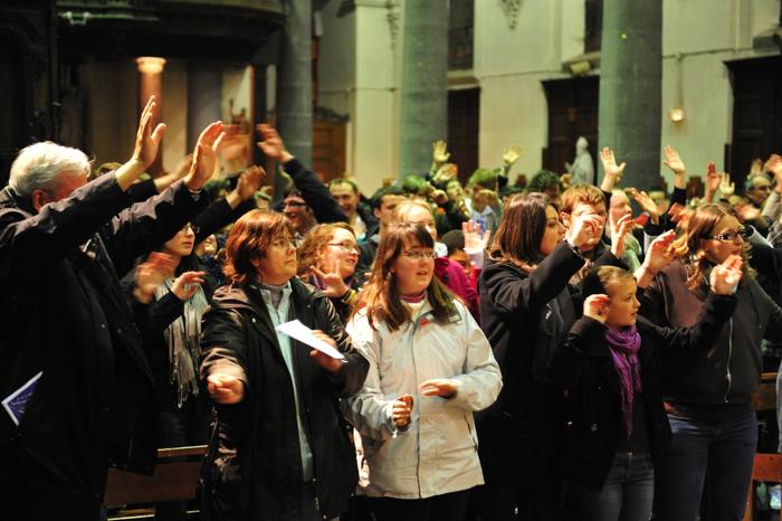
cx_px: 391
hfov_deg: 28.9
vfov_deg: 19.4
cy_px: 260
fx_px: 1520
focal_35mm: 70
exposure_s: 1/30
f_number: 2.8
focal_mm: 70
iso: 3200
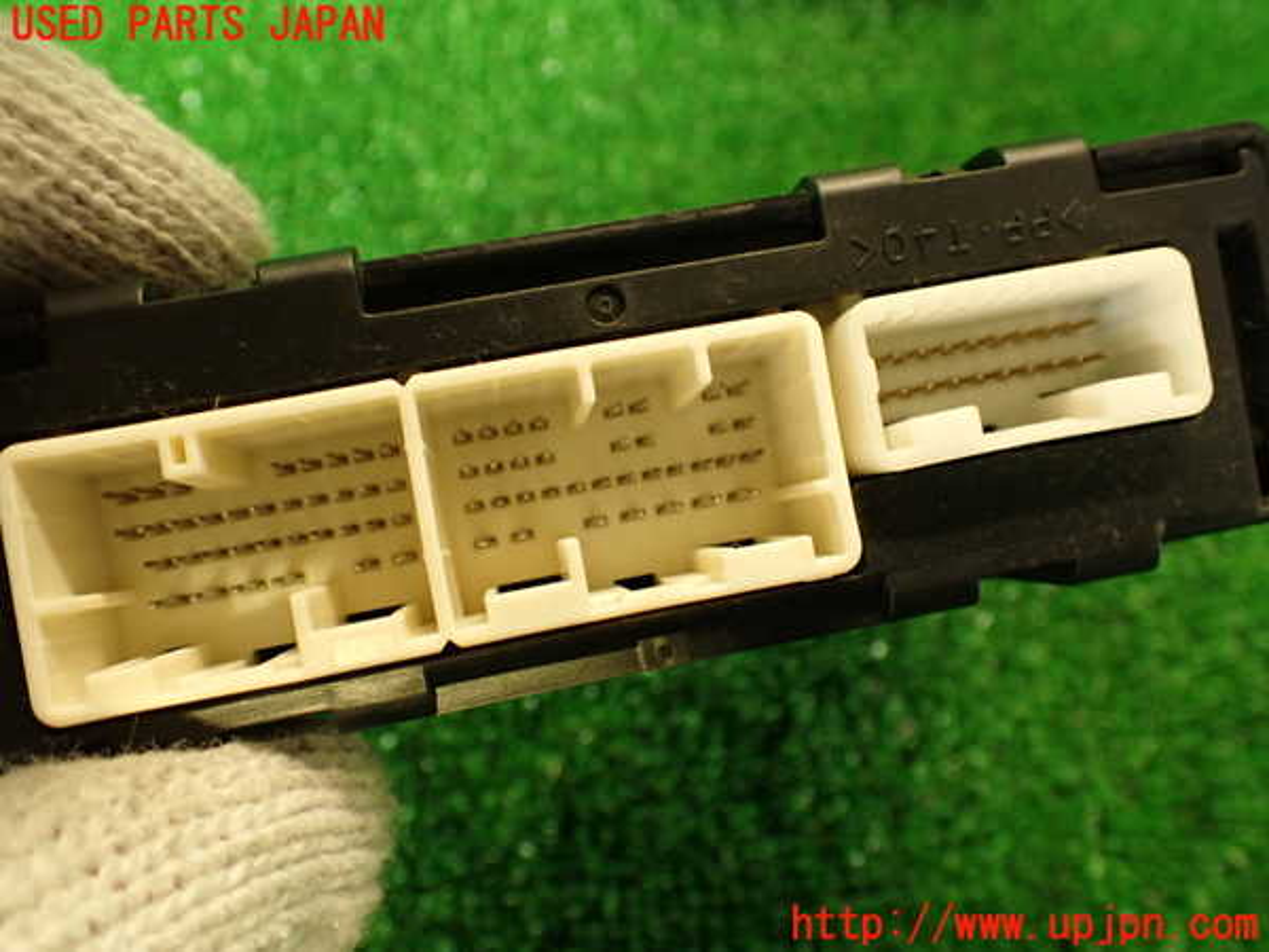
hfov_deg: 56.8
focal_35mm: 32
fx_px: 1173
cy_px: 476
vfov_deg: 44.2
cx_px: 634
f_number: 2.4
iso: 250
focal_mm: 5.79
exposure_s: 1/30
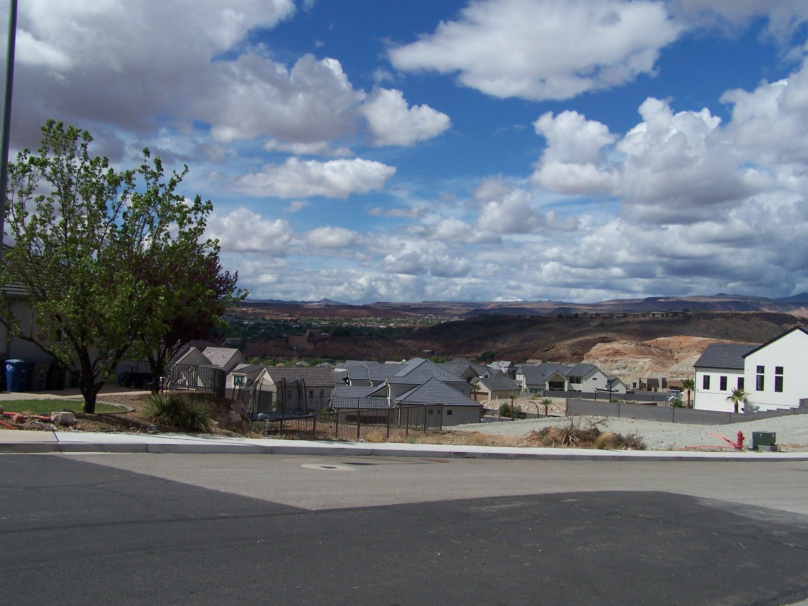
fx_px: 887
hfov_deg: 49.0
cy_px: 303
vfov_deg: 37.7
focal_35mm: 38
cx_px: 404
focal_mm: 6.3
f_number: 5.6
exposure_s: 1/1000
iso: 80
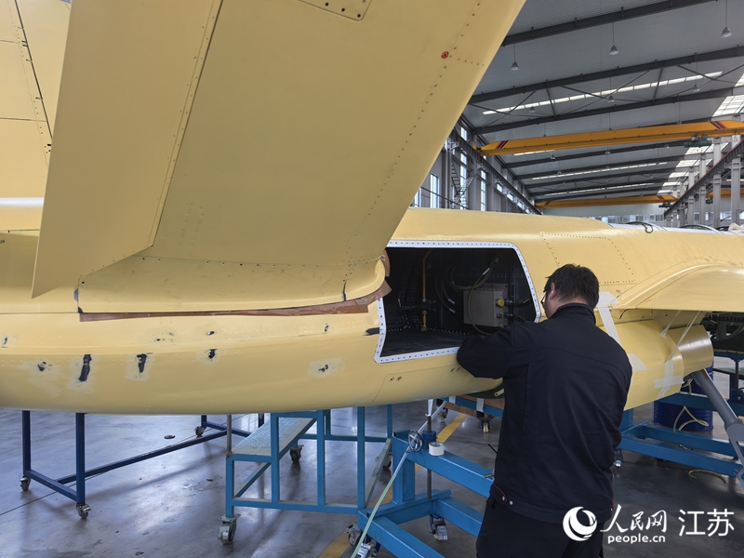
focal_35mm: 24
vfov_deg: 56.8
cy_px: 279
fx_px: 516
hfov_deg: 71.6
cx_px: 372
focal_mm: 6.98
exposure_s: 1/50
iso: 400
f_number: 1.4
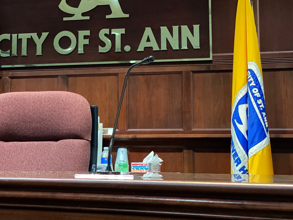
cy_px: 70
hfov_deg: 24.8
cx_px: 88
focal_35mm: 78
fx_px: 660
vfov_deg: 18.8
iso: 400
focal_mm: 6
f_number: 2
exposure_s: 1/20
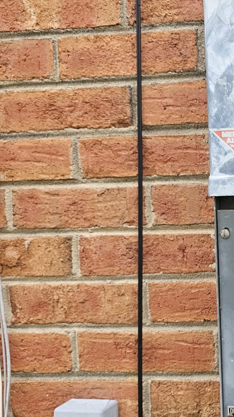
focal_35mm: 57
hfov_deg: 18.8
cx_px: 343
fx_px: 629
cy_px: 224
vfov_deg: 36.6
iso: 100
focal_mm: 6.3
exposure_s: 1/359
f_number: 1.7
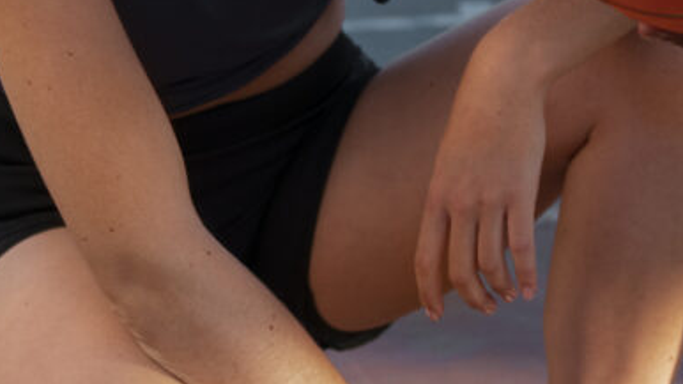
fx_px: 2300
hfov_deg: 16.4
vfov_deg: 9.1
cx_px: 726
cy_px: -306
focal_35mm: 127
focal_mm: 39
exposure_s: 1/2000
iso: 640
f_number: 3.2
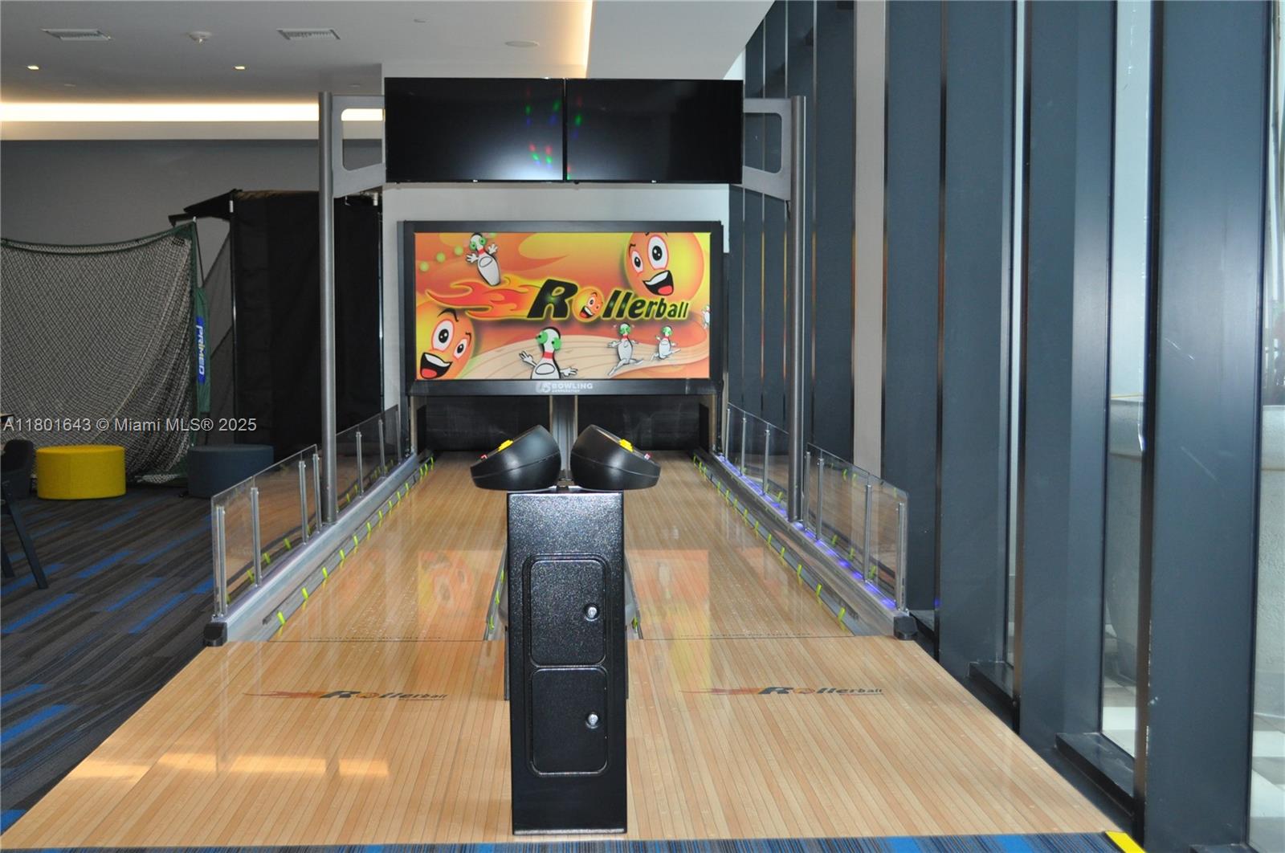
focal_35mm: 44
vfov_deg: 30.8
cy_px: 426
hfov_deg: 45.0
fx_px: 1551
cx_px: 642
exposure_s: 1/60
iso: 800
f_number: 4.5
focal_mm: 29
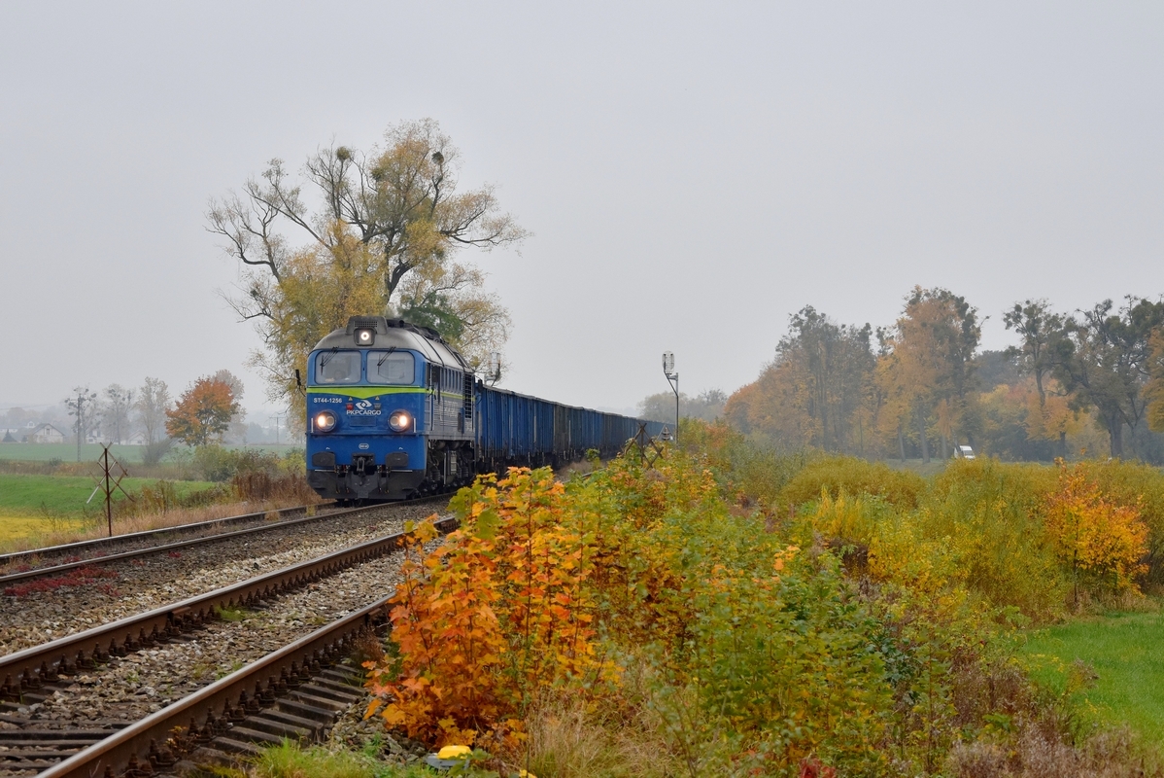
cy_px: 389
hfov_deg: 27.0
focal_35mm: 75
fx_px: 2426
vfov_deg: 18.2
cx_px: 582
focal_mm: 50
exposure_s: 1/400
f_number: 5.6
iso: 320
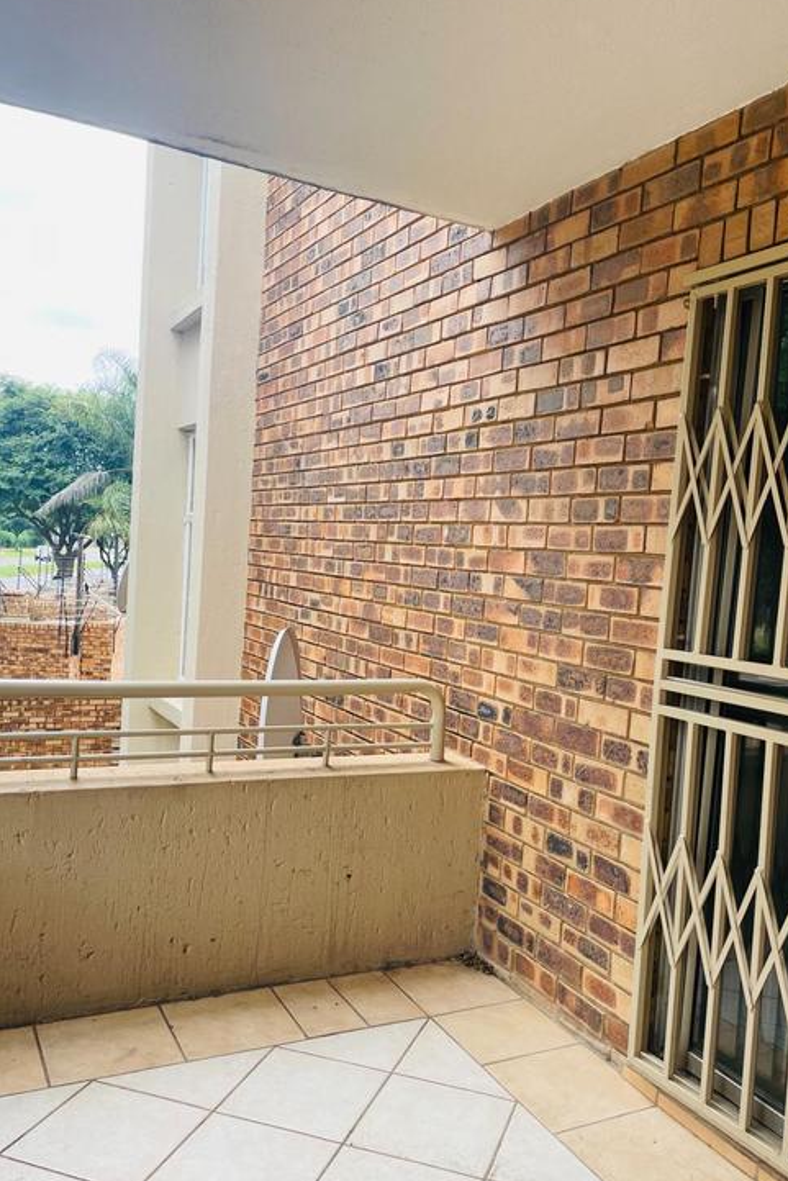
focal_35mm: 30
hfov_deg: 43.6
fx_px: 984
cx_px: 437
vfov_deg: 61.9
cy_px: 631
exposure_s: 1/401
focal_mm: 4.2
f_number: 1.6
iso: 50
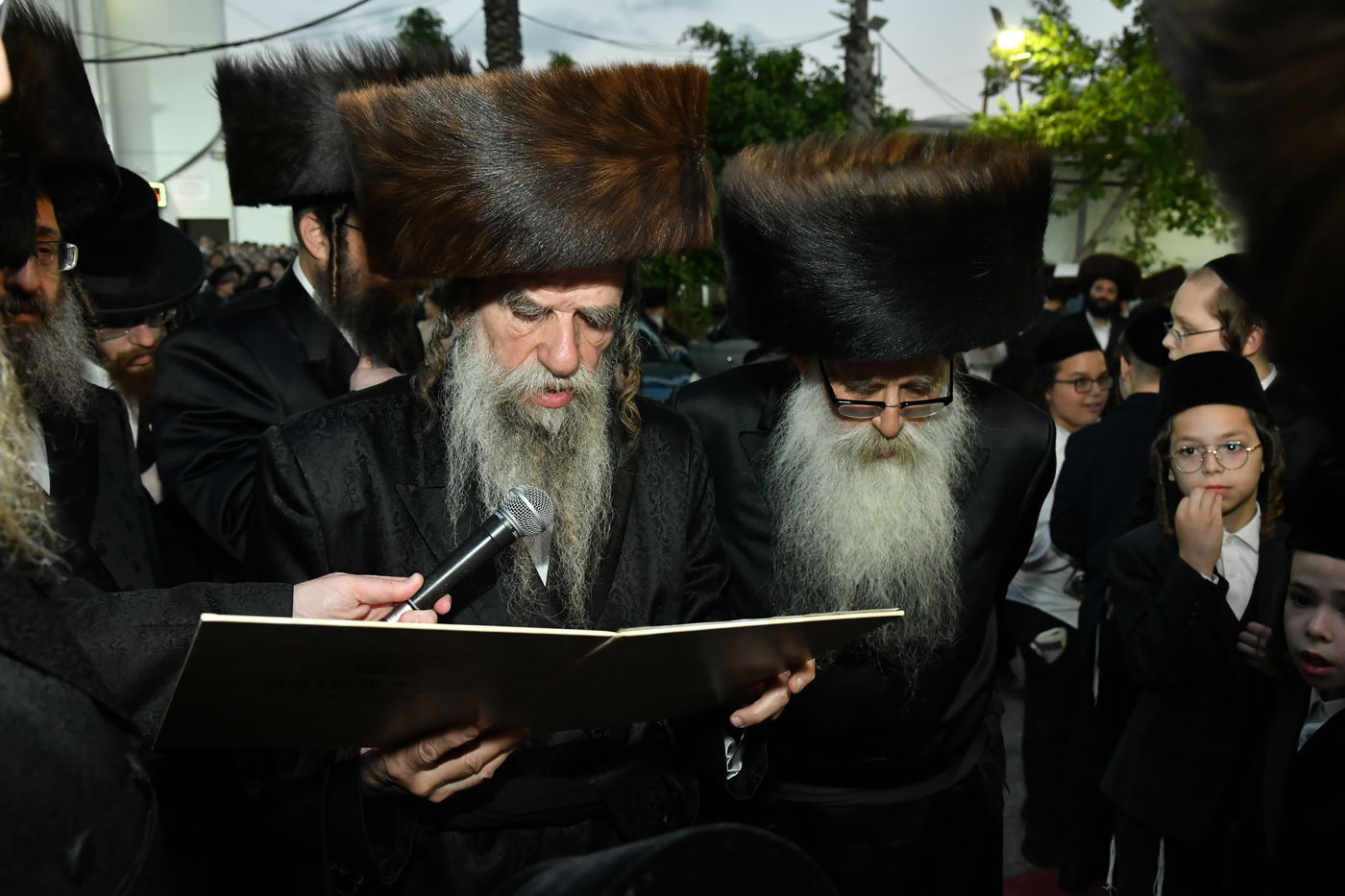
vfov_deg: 46.4
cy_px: 448
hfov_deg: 65.5
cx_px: 672
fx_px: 1046
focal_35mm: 28
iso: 3200
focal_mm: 28
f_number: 5.6
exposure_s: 1/250
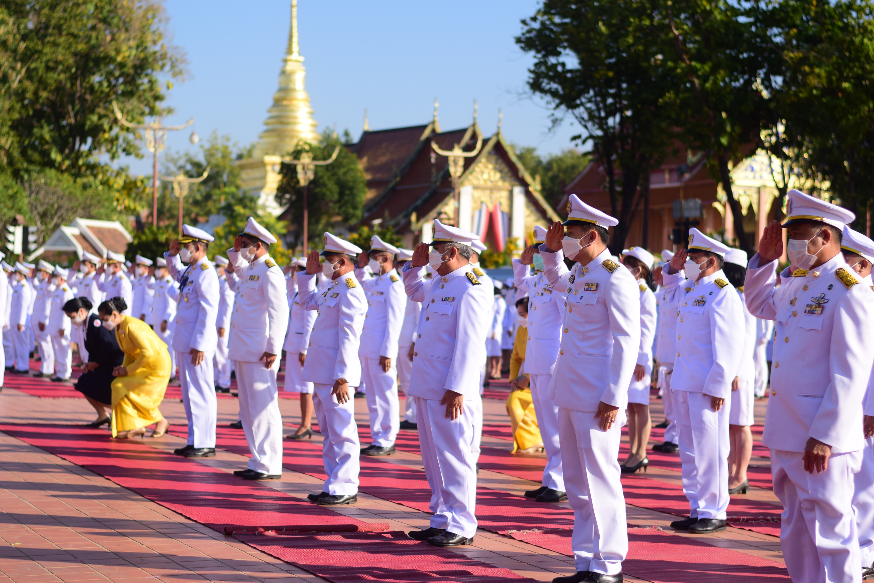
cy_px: 292
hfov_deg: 27.0
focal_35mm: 75
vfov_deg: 18.2
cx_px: 437
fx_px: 1821
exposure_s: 1/2500
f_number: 2.5
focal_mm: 50
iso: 100
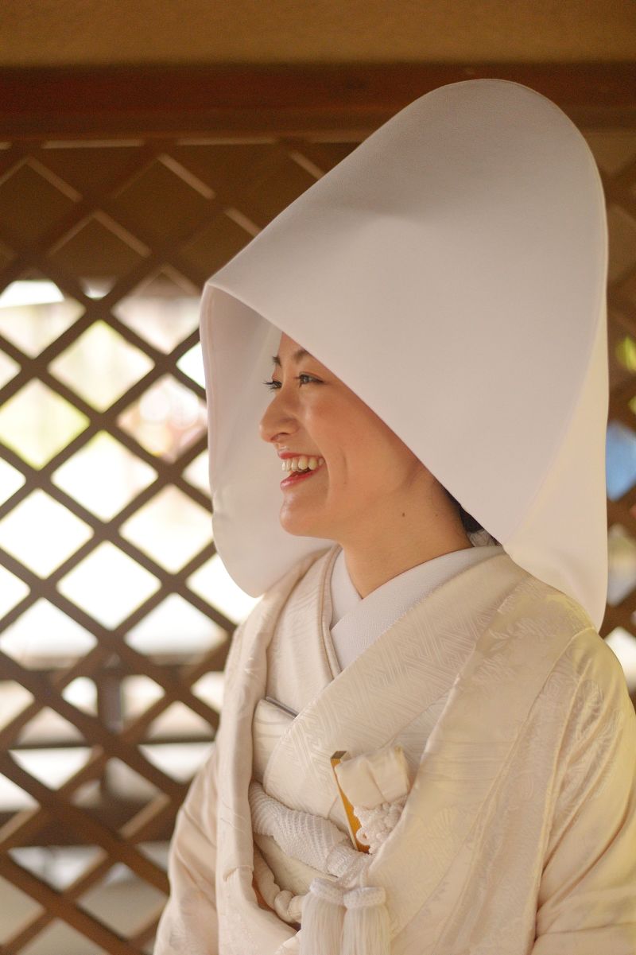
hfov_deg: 27.0
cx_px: 318
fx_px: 1326
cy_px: 478
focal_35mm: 50
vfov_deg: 39.6
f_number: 2
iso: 1250
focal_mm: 50
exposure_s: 1/100
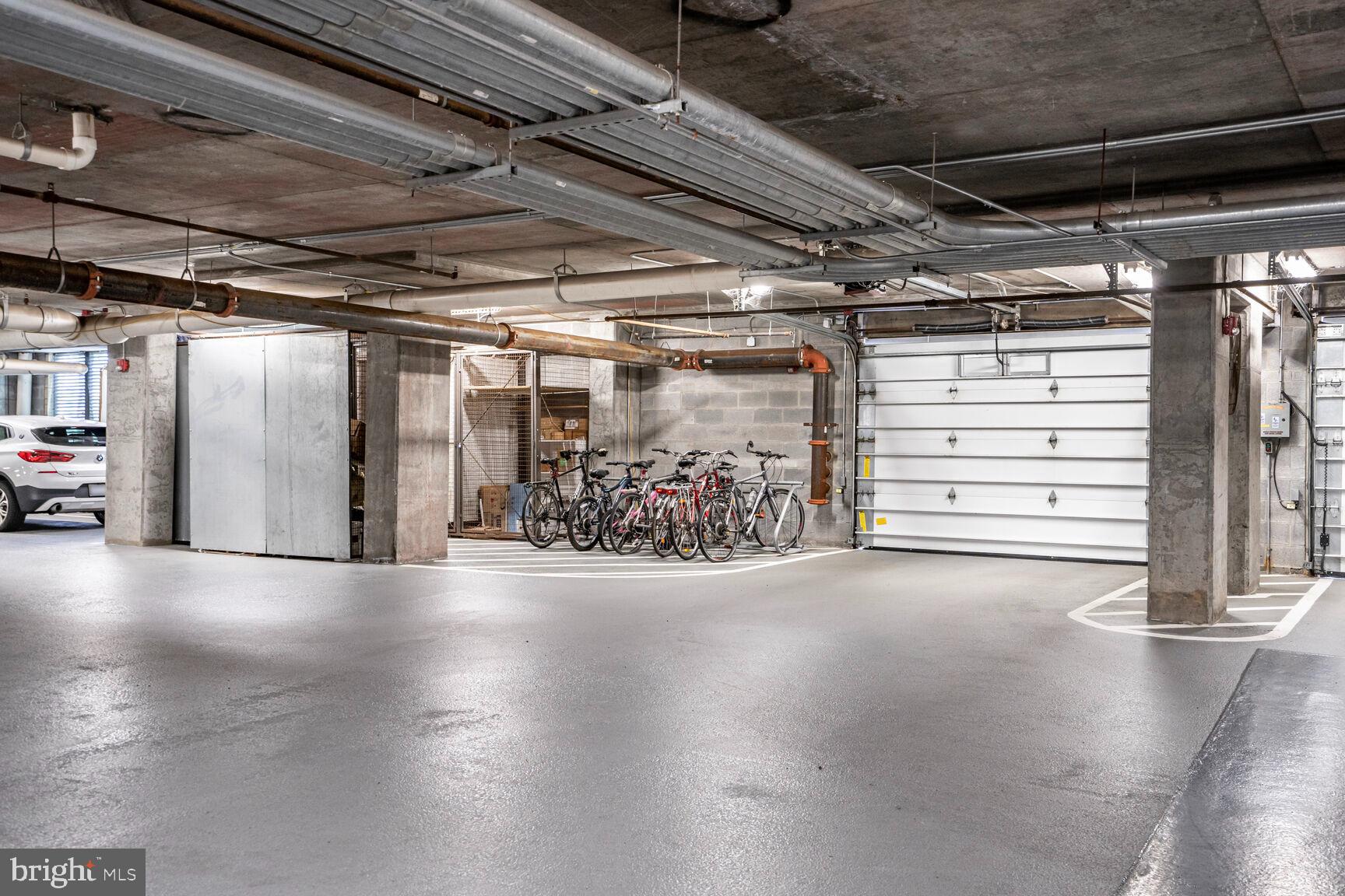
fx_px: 1233
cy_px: 448
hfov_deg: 57.2
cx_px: 672
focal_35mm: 33
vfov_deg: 40.0
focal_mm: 33
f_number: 8
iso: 800
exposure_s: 1/5
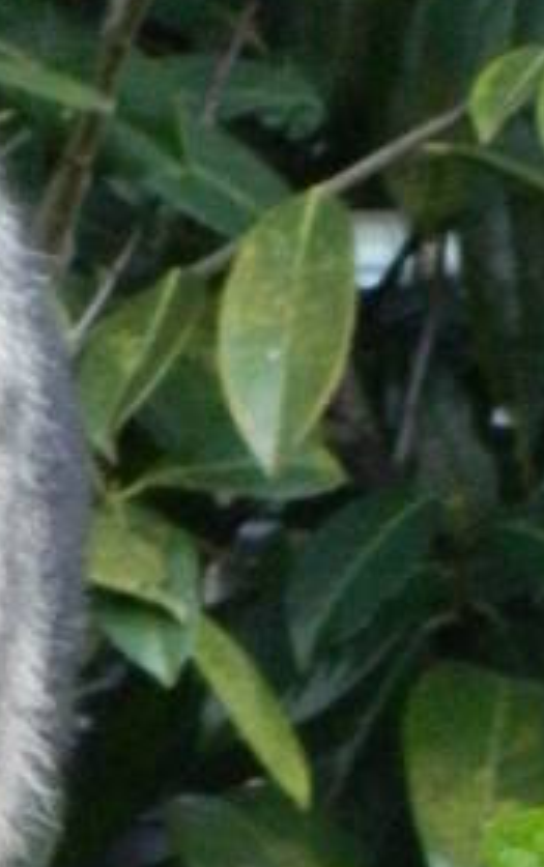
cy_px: 1299
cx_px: -441
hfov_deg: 0.5
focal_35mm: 2823
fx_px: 66793
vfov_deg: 0.7
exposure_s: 1/125
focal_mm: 83.7
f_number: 5.7
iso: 450
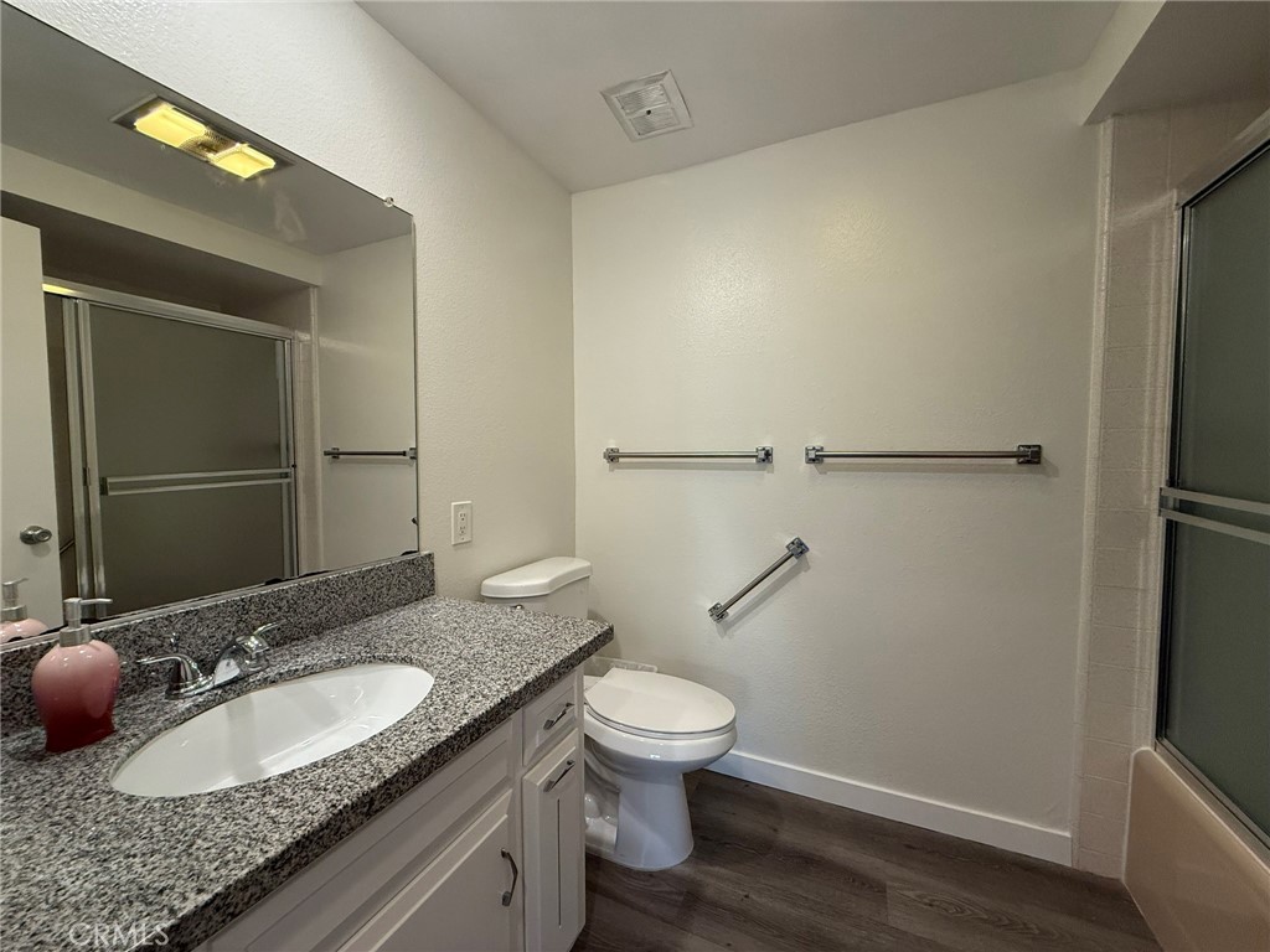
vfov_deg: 85.7
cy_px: 476
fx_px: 514
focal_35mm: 14
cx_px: 635
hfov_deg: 102.1
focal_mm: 2.22
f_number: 2.2
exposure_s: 1/120
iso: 320
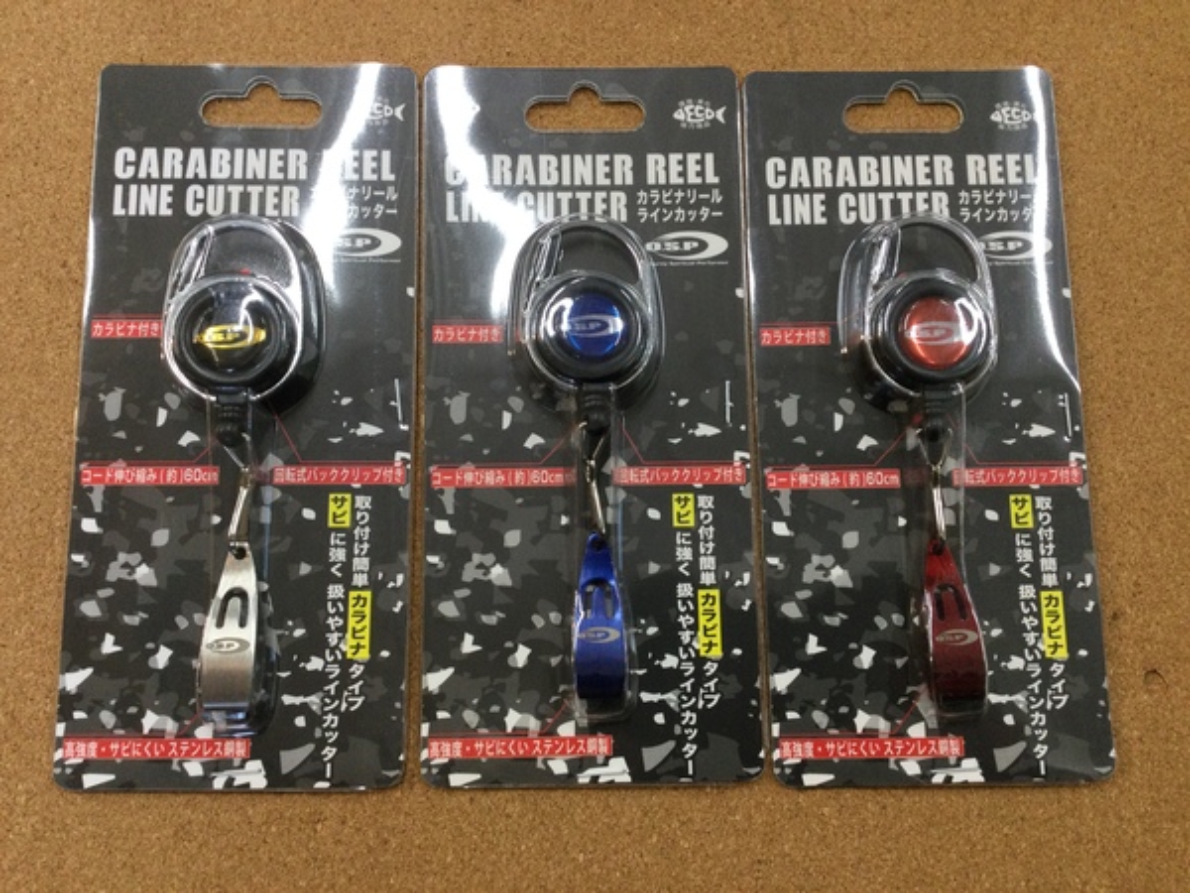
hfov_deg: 58.4
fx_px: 1066
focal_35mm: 31
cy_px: 446
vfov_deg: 45.4
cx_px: 595
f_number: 2.4
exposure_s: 1/30
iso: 40
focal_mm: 3.3
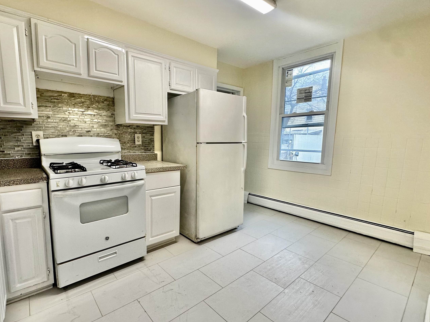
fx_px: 211
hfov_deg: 90.2
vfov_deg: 74.7
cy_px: 165
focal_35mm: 17
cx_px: 179
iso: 160
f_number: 2.2
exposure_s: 1/120
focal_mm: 2.22
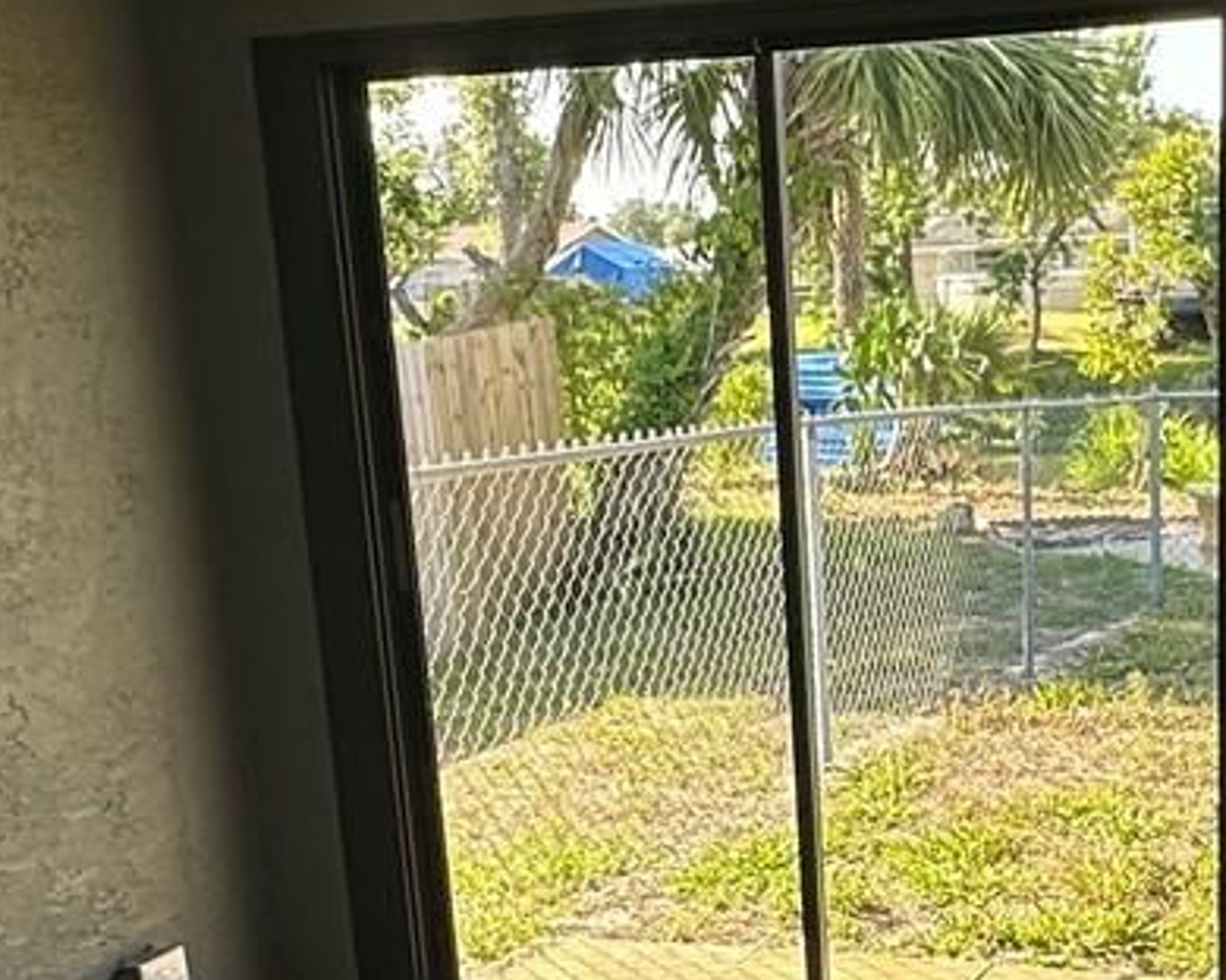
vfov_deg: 26.6
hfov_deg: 32.9
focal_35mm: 56
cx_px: 937
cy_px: 792
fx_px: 2032
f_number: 2.2
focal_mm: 2.22
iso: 40
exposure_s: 1/156
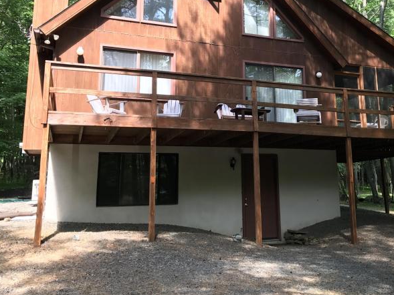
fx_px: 433
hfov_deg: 48.4
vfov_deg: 37.4
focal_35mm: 38
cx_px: 250
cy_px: 106
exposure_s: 1/184
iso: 20
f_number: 1.8
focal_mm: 3.99
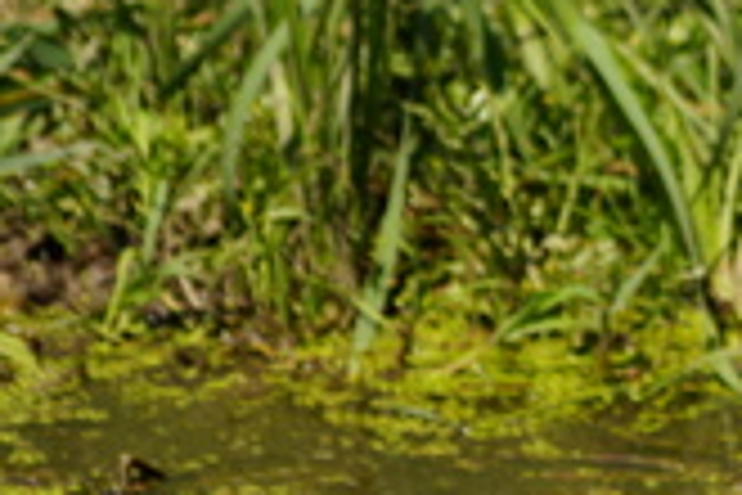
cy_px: 592
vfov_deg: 1.8
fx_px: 15478
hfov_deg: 2.7
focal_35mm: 751
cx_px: 917
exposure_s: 1/800
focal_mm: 180
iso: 100
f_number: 5.6
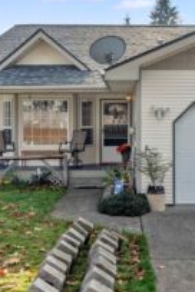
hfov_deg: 28.5
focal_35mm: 47
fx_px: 382
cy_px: 132
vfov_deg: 41.9
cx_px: 130
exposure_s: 1/500
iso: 640
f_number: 7.1
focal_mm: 16
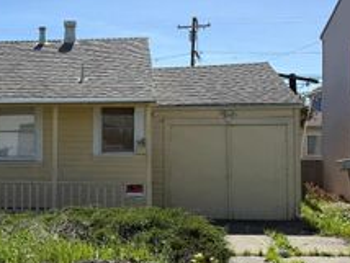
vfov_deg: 26.1
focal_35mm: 56
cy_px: 148
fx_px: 567
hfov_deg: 32.8
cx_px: 44
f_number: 1.78
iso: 80
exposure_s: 1/5714
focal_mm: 6.76
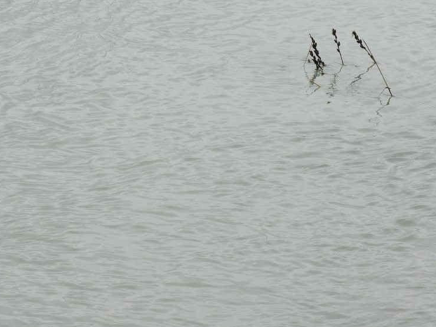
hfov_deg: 6.0
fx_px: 4155
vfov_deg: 4.5
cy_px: 164
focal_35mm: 330
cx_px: 264
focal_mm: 30.5
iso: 100
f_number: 5.2
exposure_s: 1/320
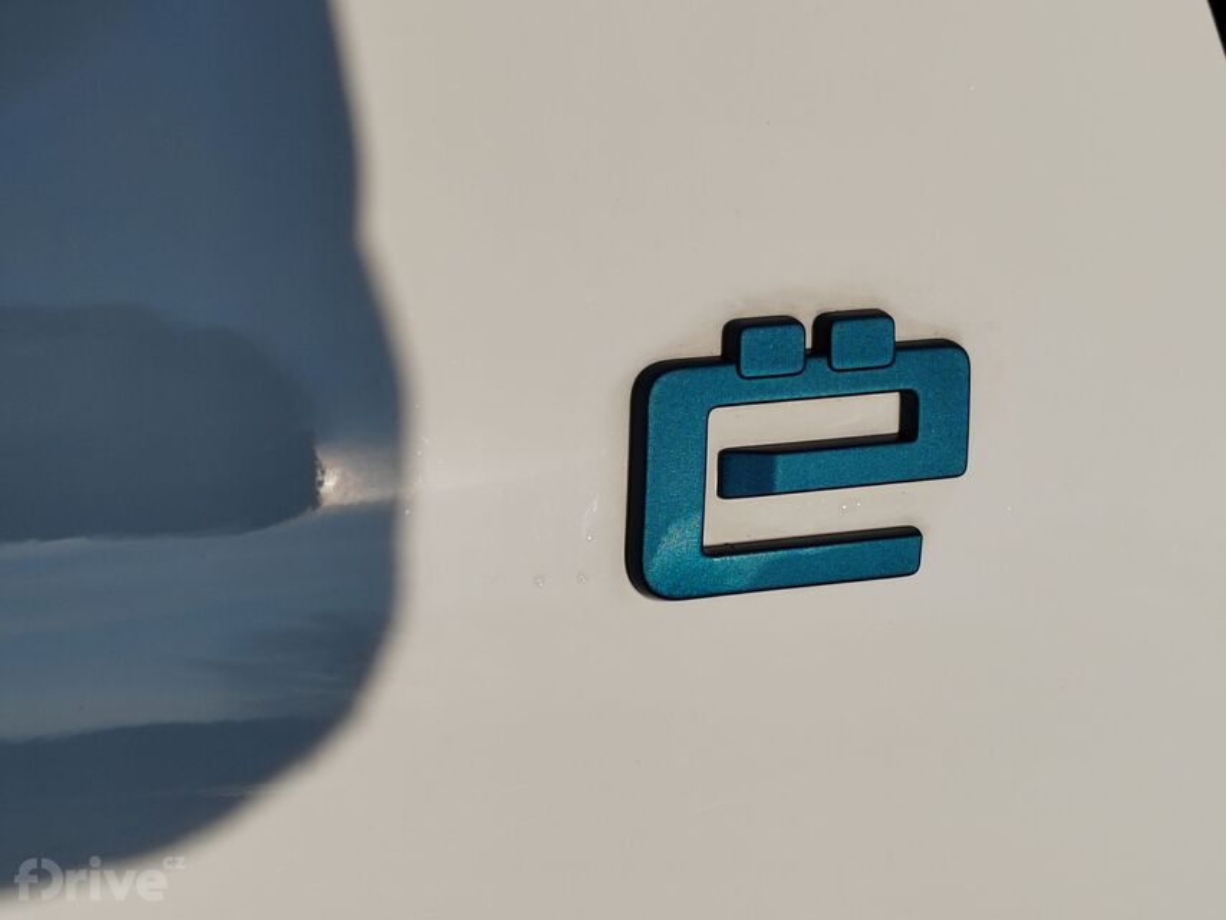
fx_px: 2657
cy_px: 460
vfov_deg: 19.6
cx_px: 613
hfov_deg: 26.0
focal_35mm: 75
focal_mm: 5.52
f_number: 1.9
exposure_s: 1/3705
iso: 101
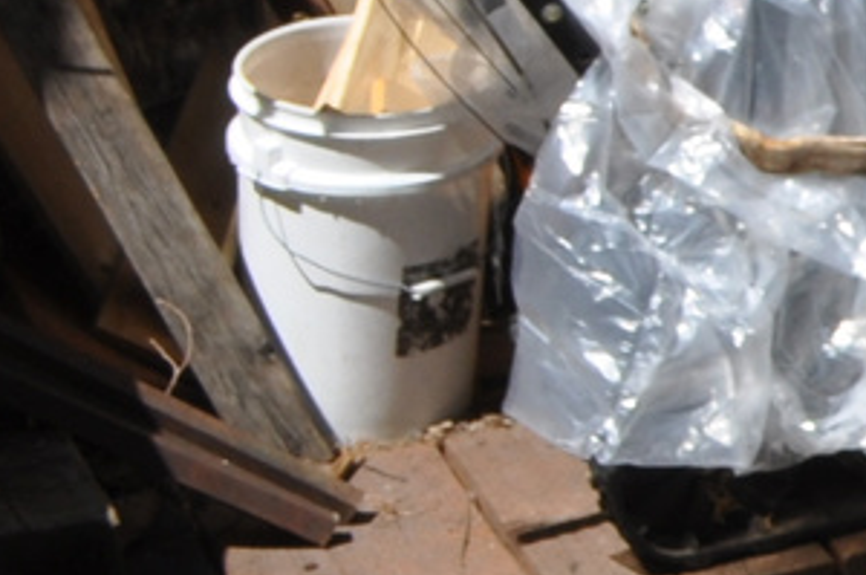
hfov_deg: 8.2
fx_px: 4923
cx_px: 2803
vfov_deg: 6.3
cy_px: -876
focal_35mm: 205
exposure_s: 1/200
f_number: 13
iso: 200
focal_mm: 20
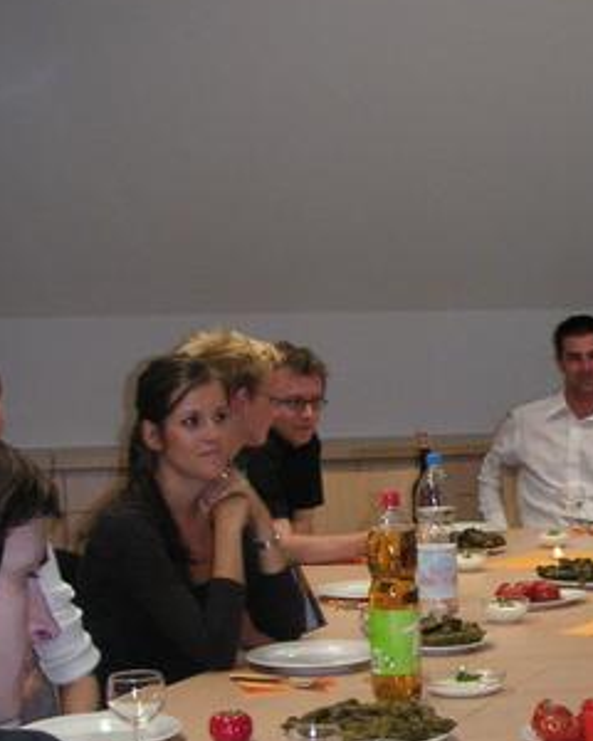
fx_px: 1733
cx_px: 704
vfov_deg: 24.1
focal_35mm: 79
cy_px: 479
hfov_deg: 18.4
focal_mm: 6
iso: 160
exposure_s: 1/45
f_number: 2.8
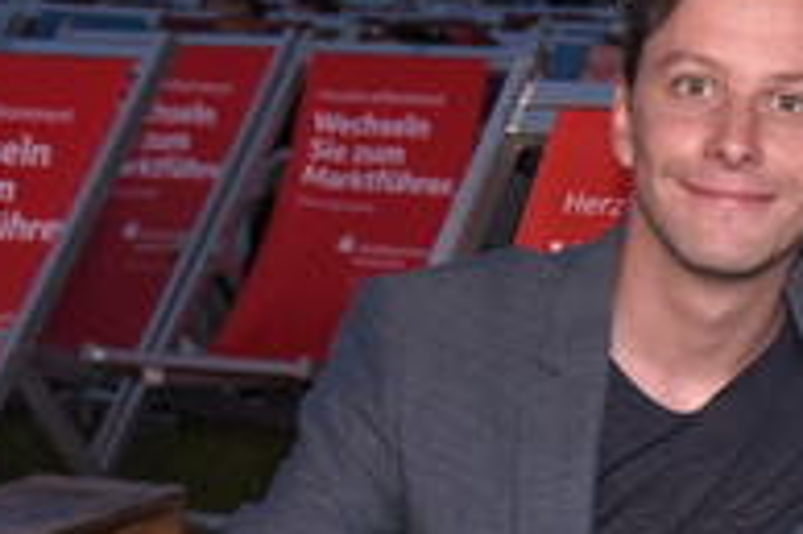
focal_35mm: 107
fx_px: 2385
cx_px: 875
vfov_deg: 12.7
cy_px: 501
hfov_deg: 18.4
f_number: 6.3
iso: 2000
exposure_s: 1/80
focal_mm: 46
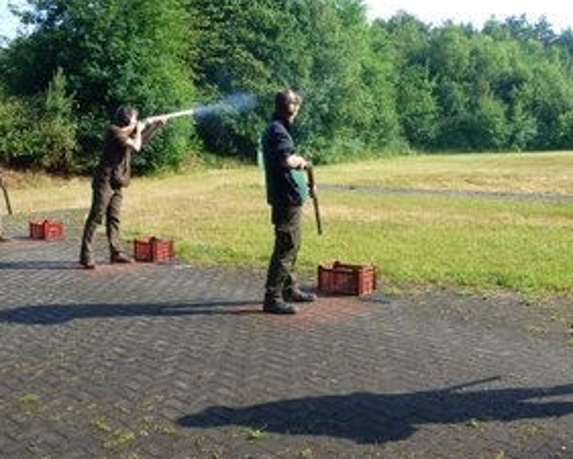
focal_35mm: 40
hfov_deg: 45.8
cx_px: 285
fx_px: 679
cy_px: 249
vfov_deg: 37.3
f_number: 4
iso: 100
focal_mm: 4.3
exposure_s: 1/250
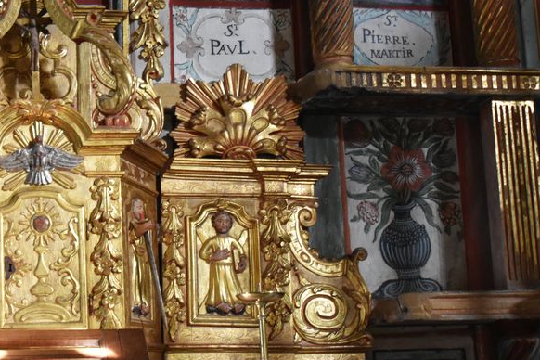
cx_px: 67
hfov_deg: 29.8
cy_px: 159
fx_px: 975
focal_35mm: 65
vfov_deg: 20.9
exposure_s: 1/60
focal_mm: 24
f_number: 4.5
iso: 2800
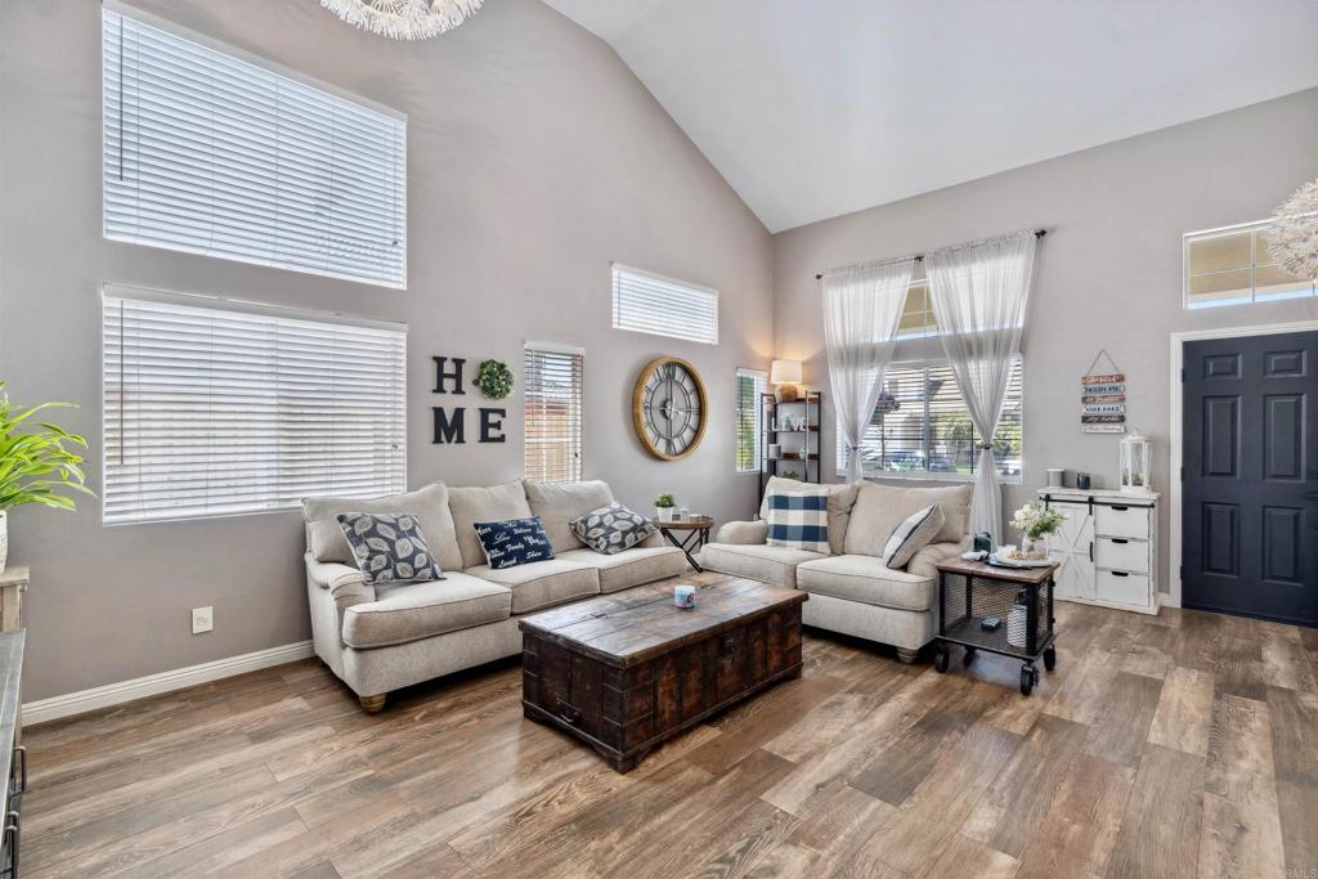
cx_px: 659
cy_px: 440
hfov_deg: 96.7
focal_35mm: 16
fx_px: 586
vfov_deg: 73.8
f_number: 7.1
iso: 320
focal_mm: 16
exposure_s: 1/20
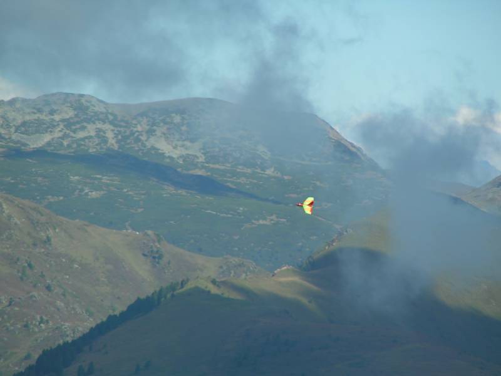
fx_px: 5500
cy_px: 188
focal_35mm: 380
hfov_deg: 5.2
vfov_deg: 3.9
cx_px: 250
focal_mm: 58
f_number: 3.5
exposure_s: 1/1000
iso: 50
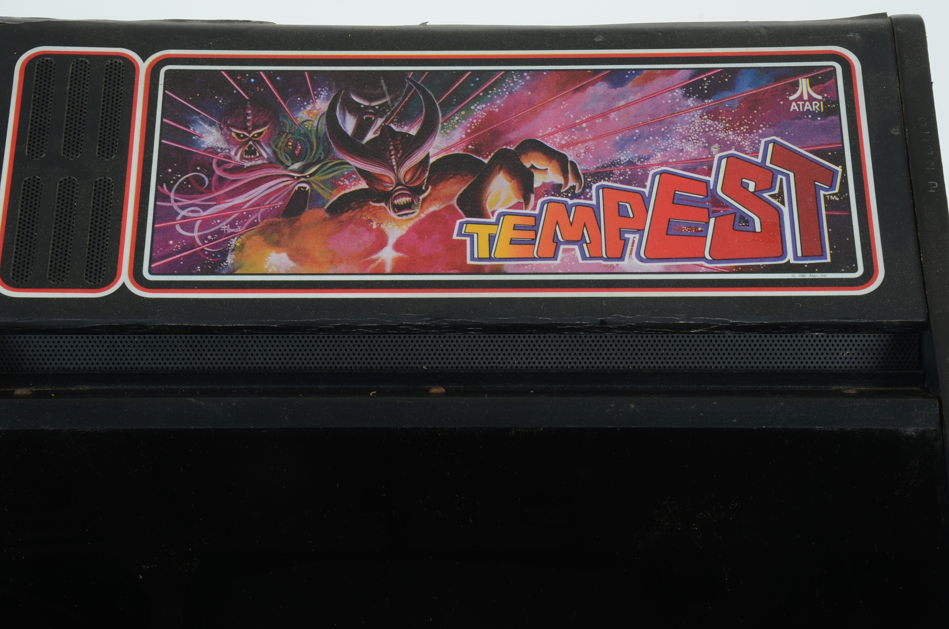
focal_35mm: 75
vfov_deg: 18.1
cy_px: 314
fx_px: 1973
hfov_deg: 27.0
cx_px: 474
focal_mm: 50
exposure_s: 1/160
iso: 160
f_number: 14
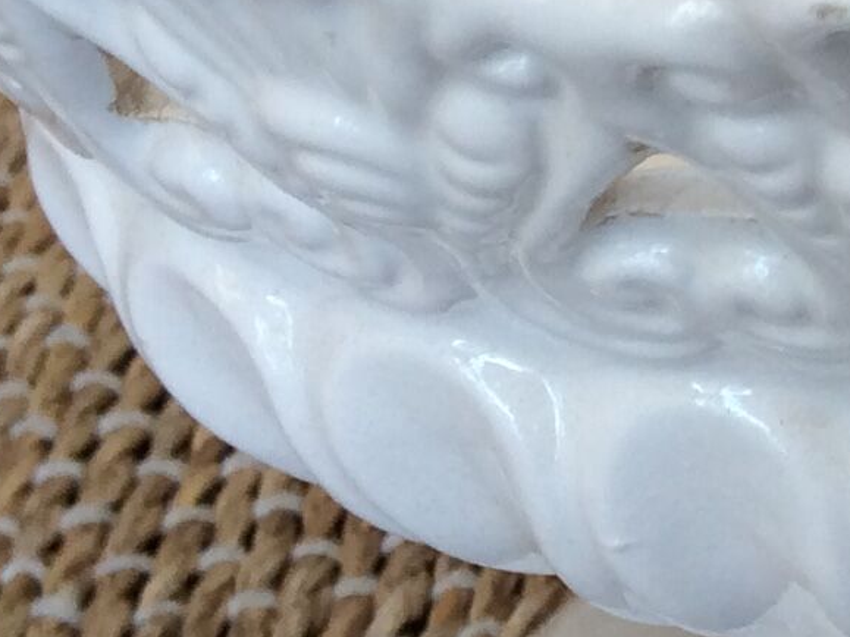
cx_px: 1130
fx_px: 3511
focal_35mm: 143
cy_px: -6
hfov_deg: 13.3
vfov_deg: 10.3
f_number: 2.4
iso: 32
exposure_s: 1/33
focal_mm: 3.3
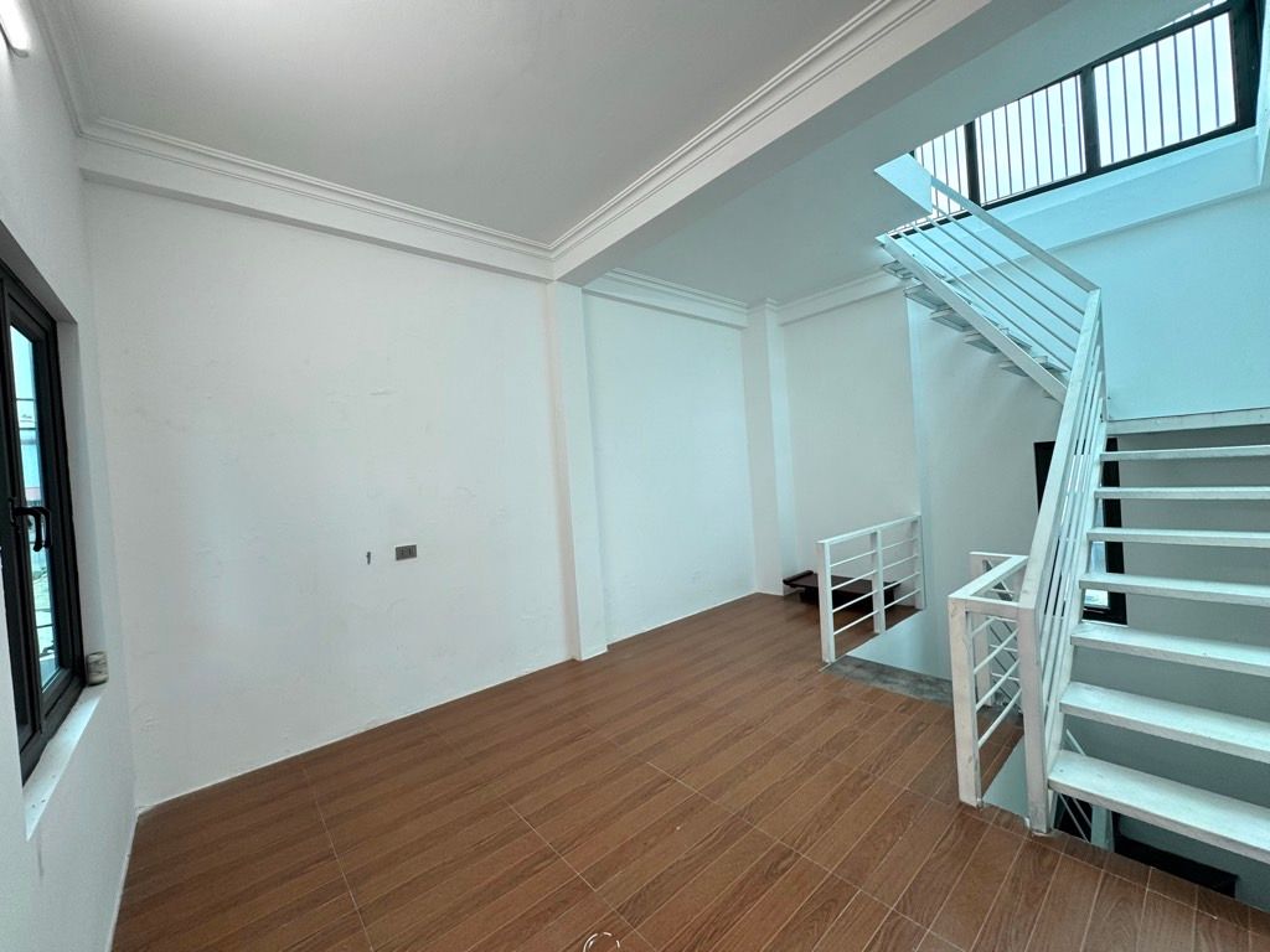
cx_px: 635
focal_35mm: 14
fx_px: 514
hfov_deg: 102.1
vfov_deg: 85.7
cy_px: 476
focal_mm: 2.22
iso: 50
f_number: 2.2
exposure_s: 1/99
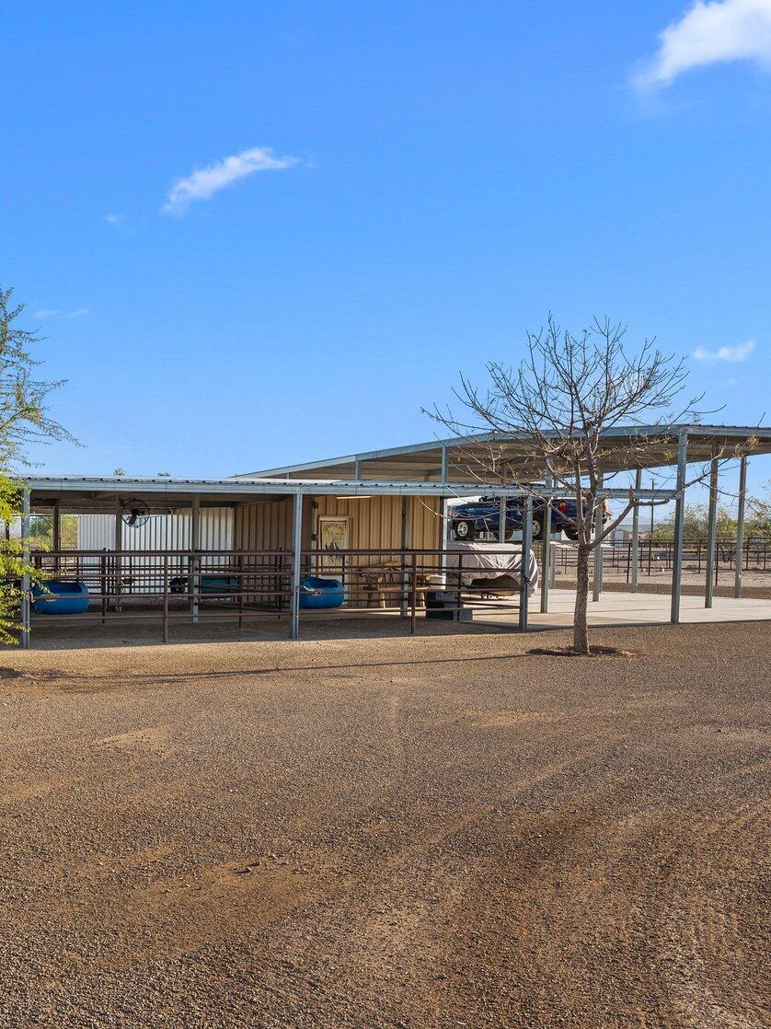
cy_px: 501
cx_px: -59
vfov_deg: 49.5
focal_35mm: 38
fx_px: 1115
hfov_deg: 33.6
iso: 400
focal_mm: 21.3
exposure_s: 1/60
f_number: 8
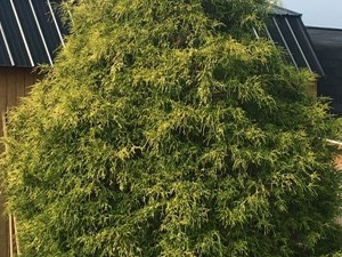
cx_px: 132
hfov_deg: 19.8
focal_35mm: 99
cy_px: 101
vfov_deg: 14.9
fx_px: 978
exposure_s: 1/1241
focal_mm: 4.15
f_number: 2.2
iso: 25
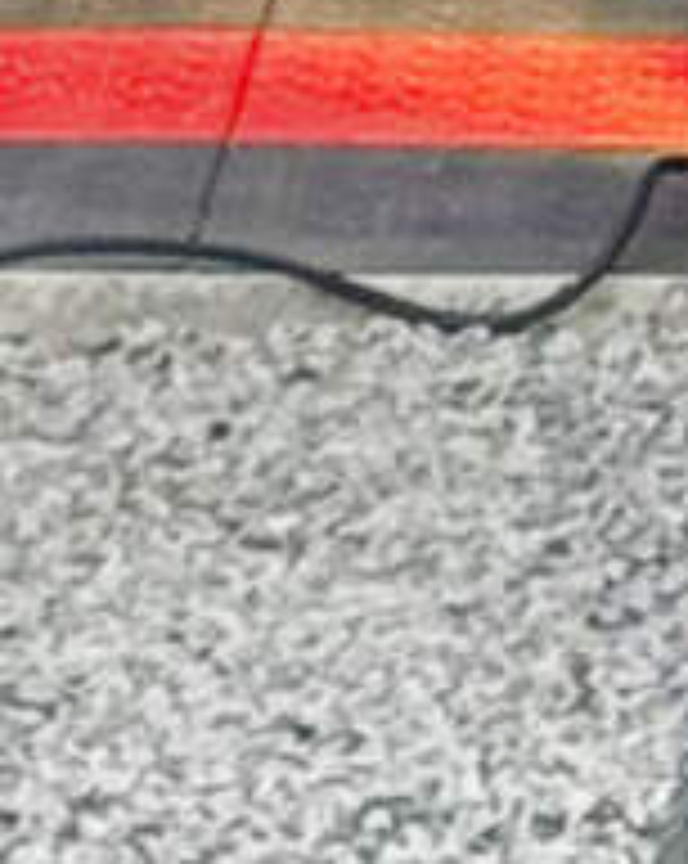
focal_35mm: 369
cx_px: 1754
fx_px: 9415
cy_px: -1136
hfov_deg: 4.1
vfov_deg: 5.1
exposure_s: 1/121
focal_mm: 6.76
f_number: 1.78
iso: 64
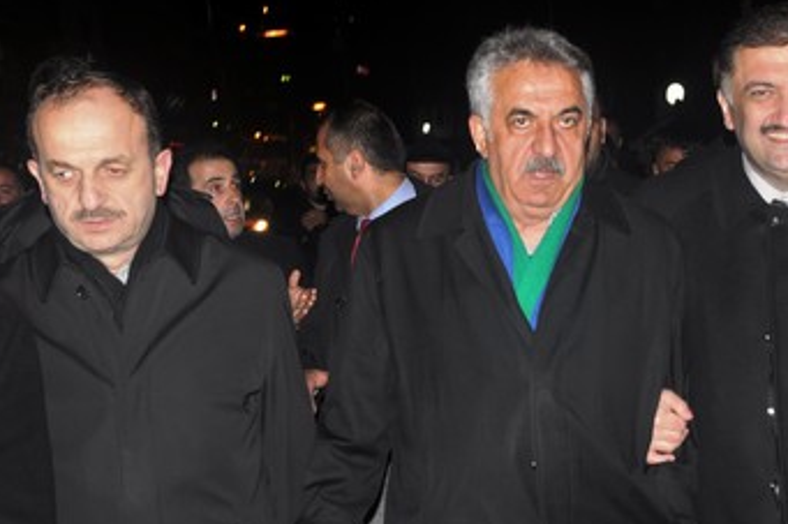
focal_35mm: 70
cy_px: 345
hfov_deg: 28.7
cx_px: 504
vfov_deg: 19.4
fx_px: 1531
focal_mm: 34
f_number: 4.5
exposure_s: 1/60
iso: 200
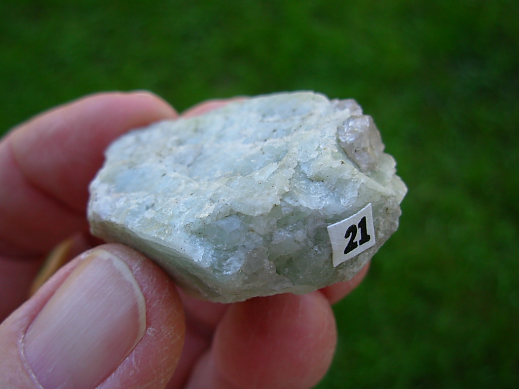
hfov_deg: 49.0
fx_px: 570
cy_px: 194
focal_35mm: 38
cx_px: 260
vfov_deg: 37.7
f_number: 2.9
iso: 50
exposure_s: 1/166
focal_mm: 6.3
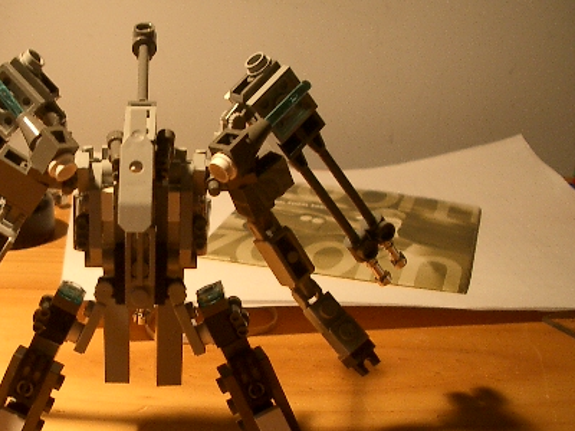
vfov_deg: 26.1
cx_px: 118
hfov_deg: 33.4
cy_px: 238
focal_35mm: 56
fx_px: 930
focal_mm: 5.8
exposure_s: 1/30
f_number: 2.6
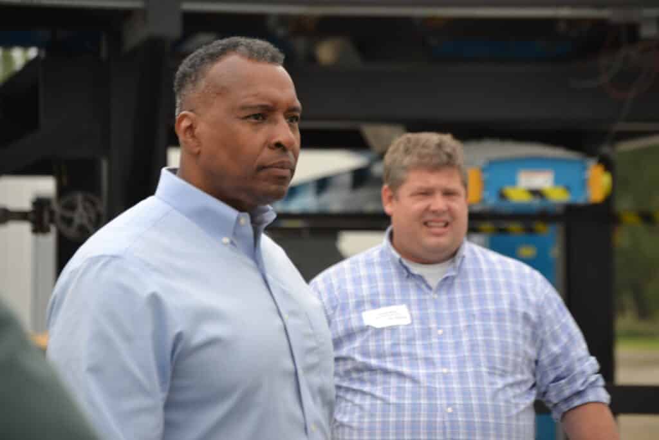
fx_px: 3076
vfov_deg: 8.2
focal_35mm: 168
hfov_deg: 12.2
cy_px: 220
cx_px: 330
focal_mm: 112
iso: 100
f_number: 5.6
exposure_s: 1/250
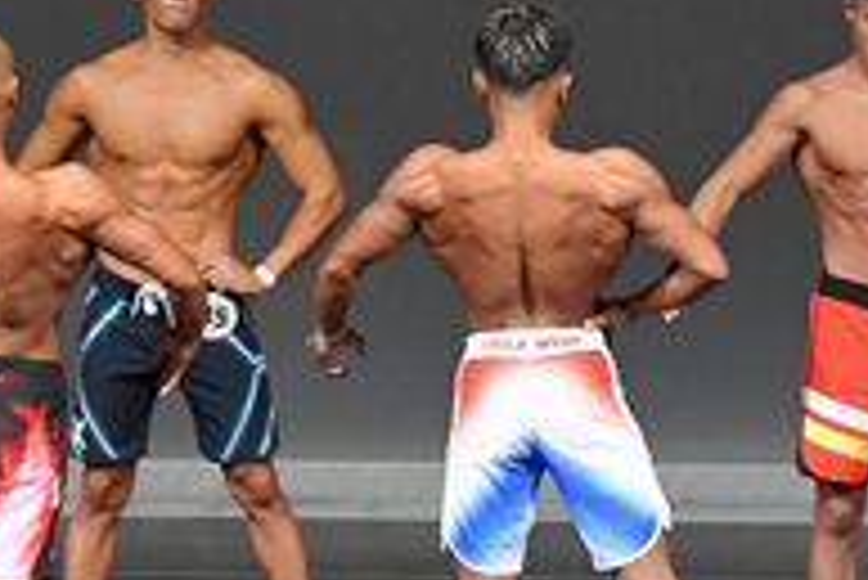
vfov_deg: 2.3
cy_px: 427
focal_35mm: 590
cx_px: 605
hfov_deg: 3.5
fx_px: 14236
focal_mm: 98
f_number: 5.6
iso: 4000
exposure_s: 1/400
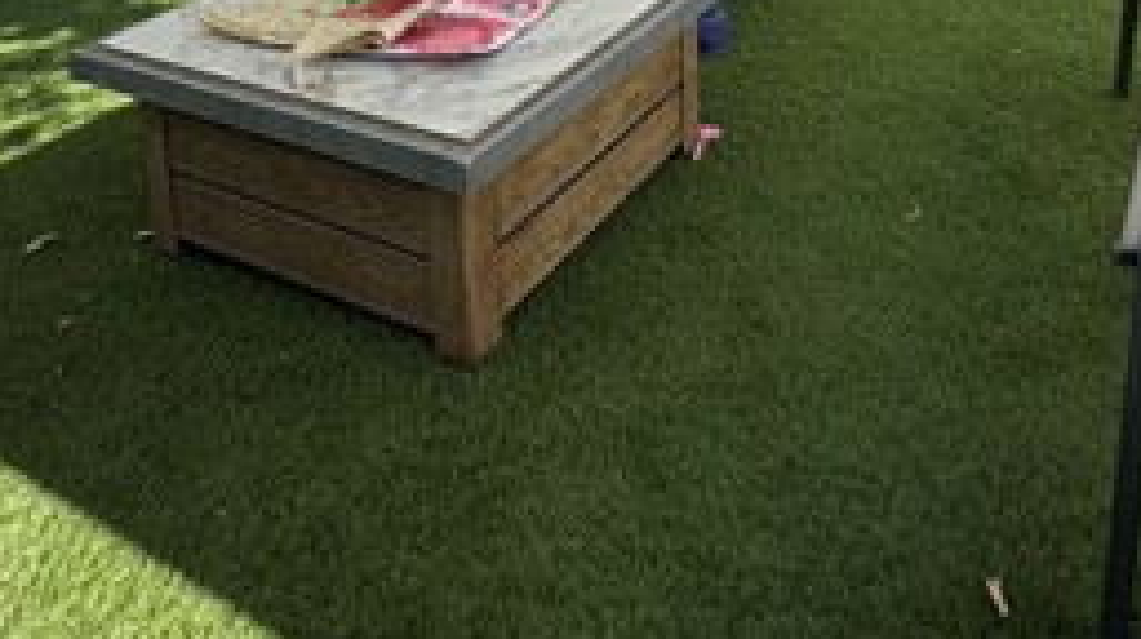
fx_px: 1149
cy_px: -302
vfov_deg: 24.6
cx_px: 701
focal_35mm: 38
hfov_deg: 52.4
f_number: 2.2
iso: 40
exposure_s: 1/615
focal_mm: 2.22
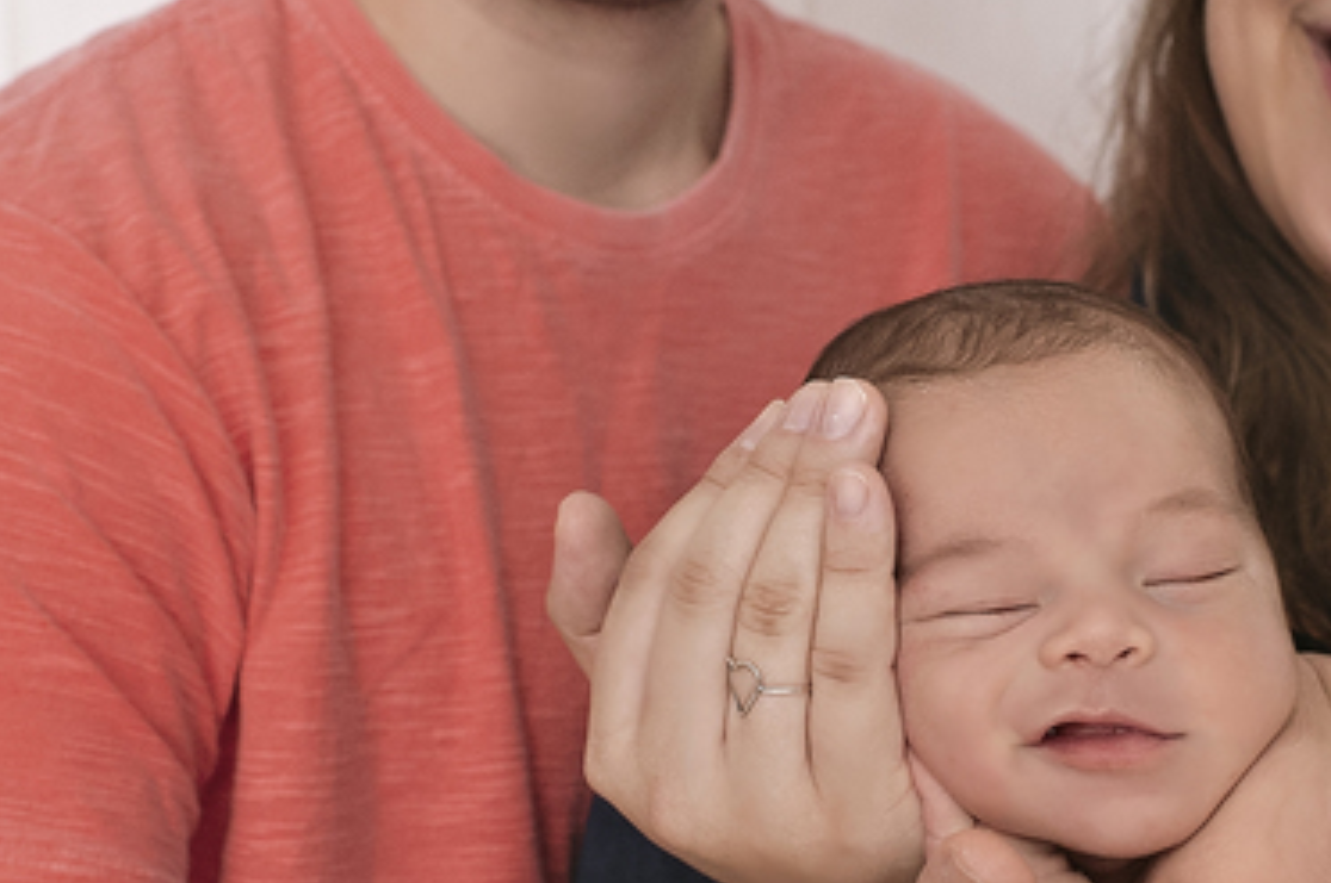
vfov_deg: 12.1
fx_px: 4172
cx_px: 966
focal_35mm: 113
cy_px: 375
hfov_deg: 18.0
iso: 800
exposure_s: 1/200
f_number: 4
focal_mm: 35
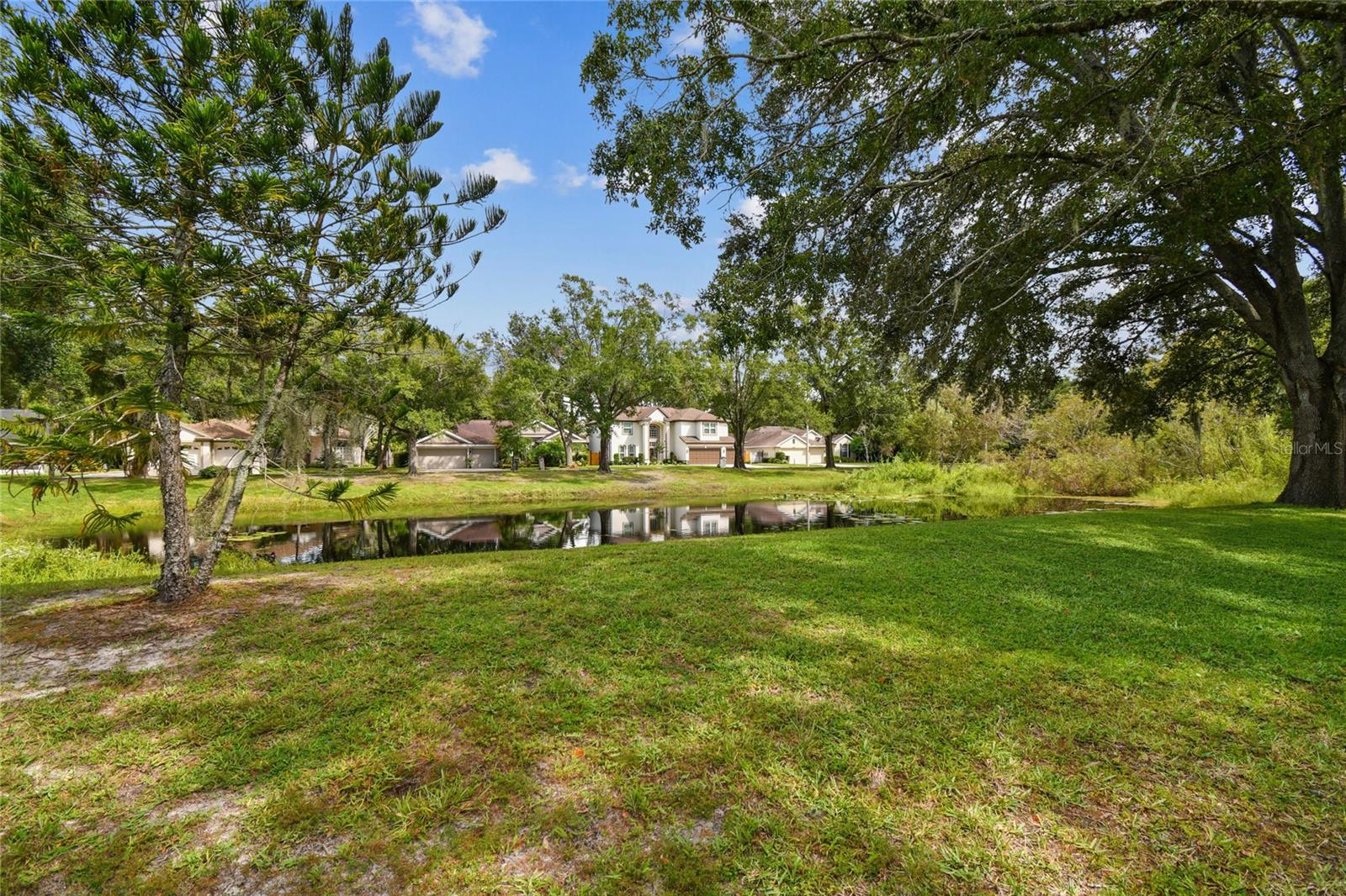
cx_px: 673
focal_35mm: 15
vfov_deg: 77.3
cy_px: 448
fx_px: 561
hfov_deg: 100.4
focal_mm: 10
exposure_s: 1/60
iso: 100
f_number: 7.1
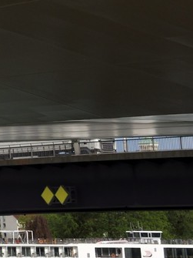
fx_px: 1436
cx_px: -371
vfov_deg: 10.1
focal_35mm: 193
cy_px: -39
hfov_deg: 7.0
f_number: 18
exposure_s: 1/400
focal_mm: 42
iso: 400
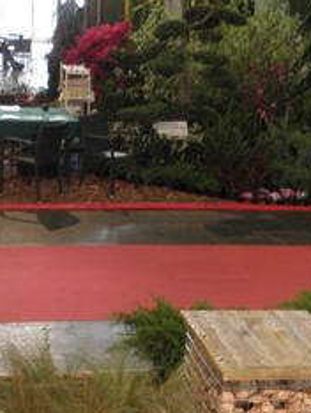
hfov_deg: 20.8
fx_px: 849
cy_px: 507
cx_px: 164
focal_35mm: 71
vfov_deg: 24.6
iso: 125
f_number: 2.8
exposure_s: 1/13
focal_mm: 4.6
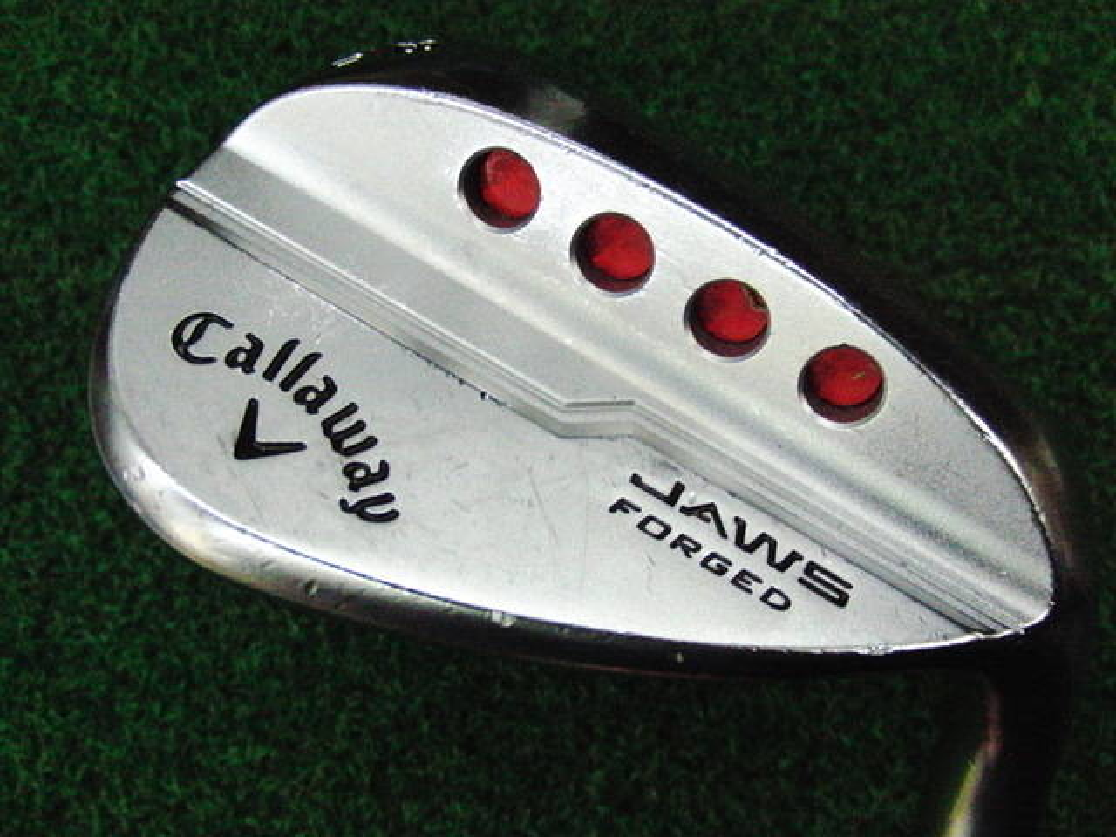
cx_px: 558
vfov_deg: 38.7
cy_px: 418
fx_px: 1193
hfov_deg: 50.1
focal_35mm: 37
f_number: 3.6
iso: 3200
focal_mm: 6.42
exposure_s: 1/800
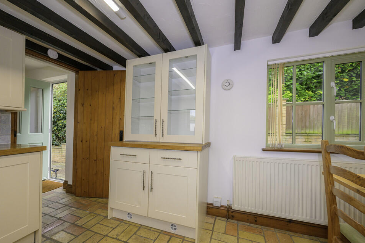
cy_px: 127
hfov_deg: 100.3
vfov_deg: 77.3
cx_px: 172
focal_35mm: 15
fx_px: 152
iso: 400
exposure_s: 1/125
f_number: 6.3
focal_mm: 14
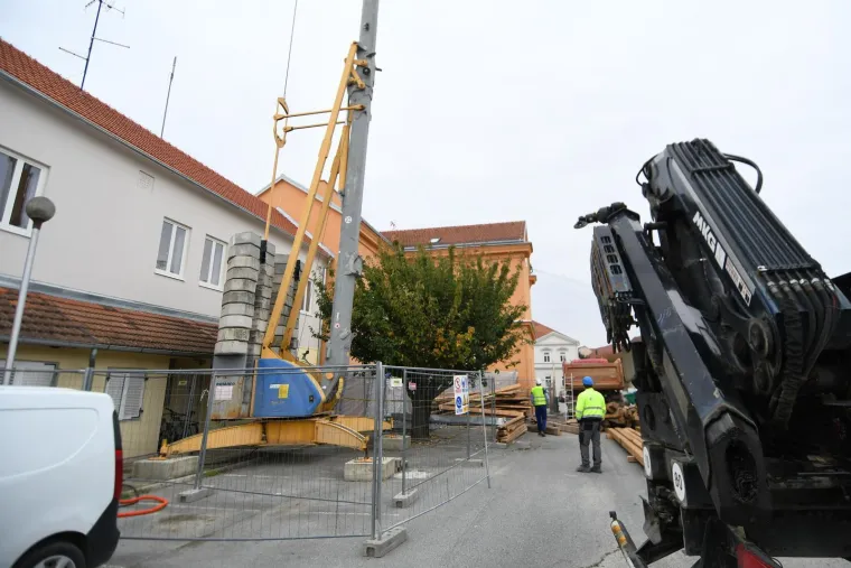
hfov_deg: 90.0
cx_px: 426
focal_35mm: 18
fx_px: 426
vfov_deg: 67.4
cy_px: 284
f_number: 4
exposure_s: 1/800
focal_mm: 12
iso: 400
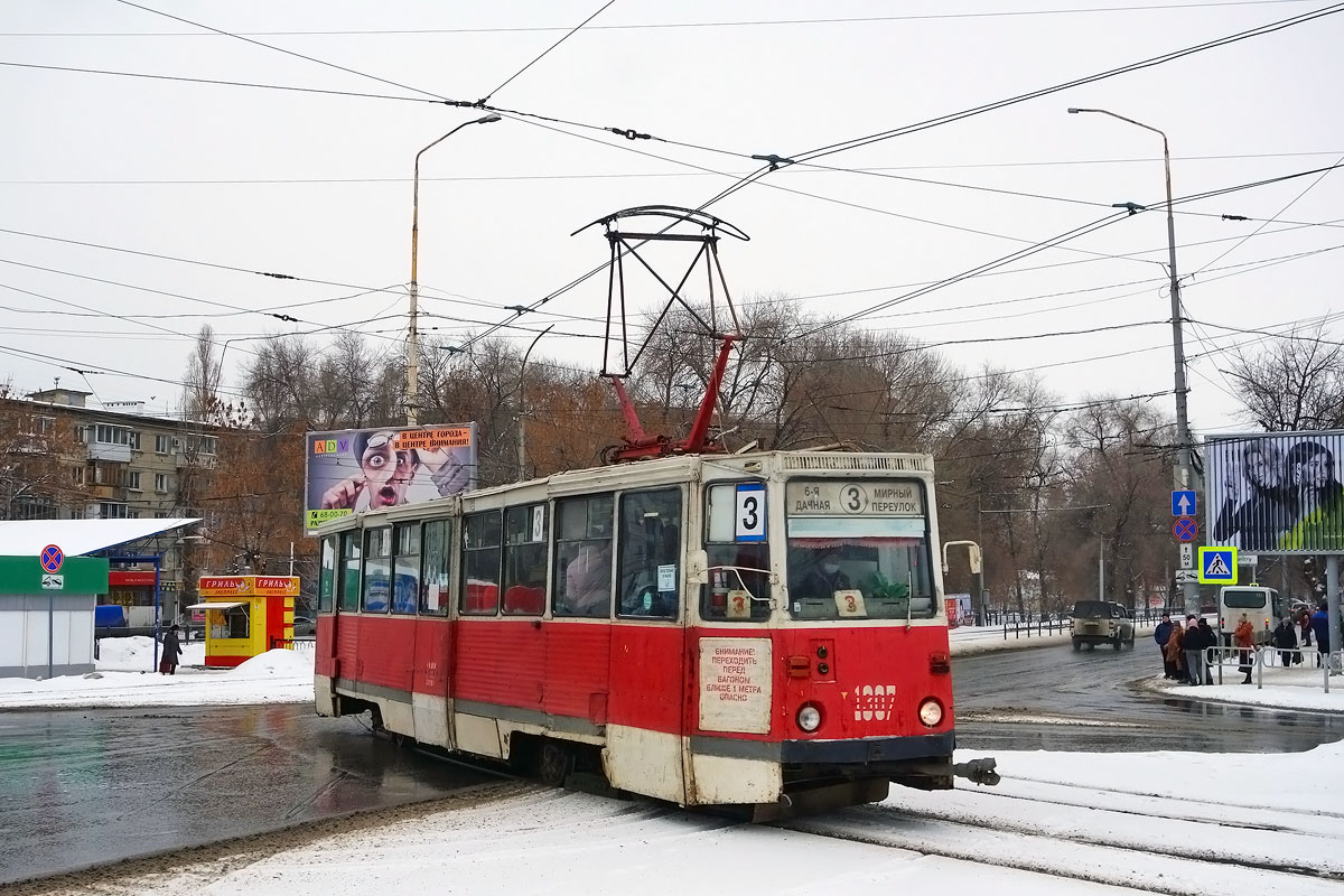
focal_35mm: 43
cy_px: 448
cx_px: 672
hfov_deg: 45.4
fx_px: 1605
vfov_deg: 31.2
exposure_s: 1/500
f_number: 5
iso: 125
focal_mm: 16.01
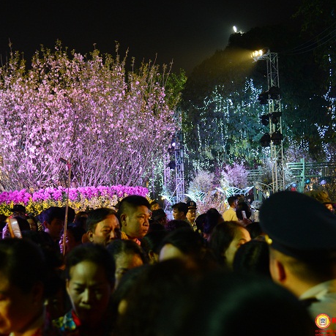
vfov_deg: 30.0
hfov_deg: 29.9
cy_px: 168
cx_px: 122
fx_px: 626
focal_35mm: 57
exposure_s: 1/100
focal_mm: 44
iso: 1600
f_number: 4
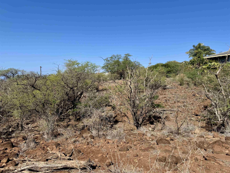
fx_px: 159
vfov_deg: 56.8
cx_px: 115
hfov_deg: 71.6
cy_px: 86
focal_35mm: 24
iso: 80
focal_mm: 6.76
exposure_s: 1/4950
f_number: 1.78
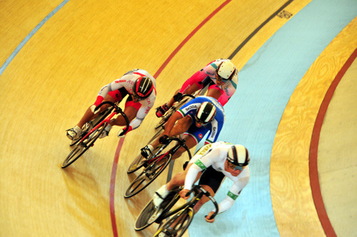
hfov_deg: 10.2
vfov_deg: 6.8
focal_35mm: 202
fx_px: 2006
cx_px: 178
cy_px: 118
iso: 640
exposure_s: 1/250
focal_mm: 135
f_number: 6.3
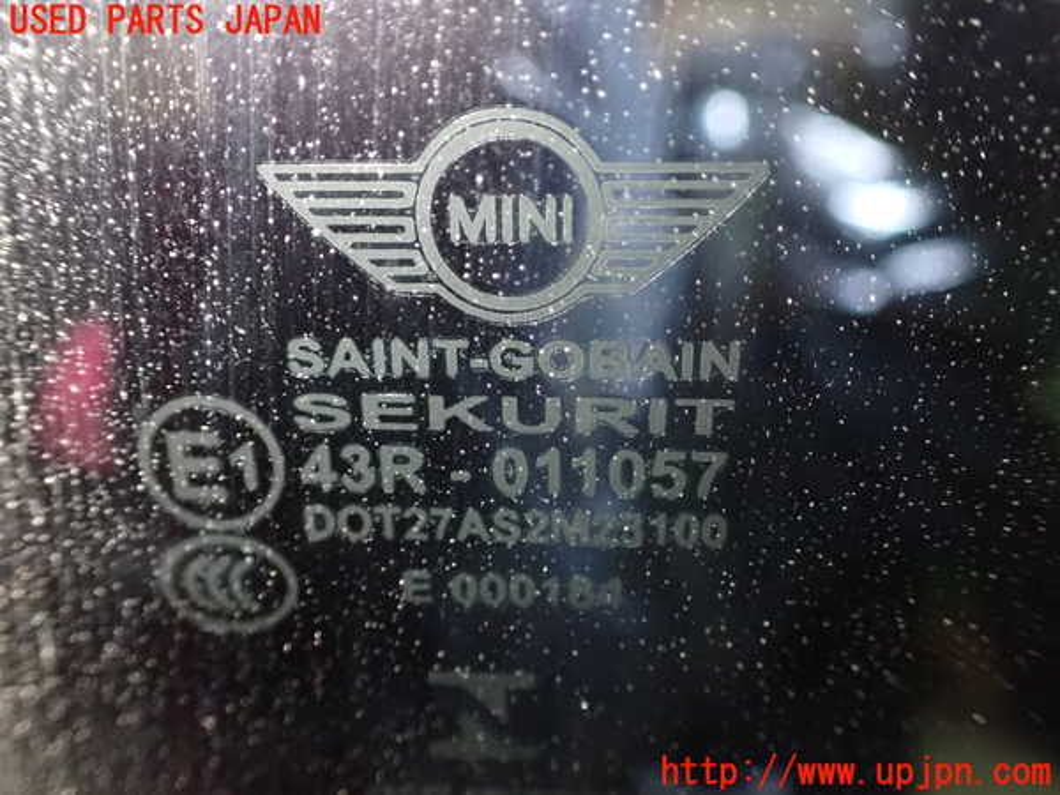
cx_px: 530
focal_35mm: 30
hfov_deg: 60.0
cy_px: 398
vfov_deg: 46.8
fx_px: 919
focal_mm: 5.4
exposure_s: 1/30
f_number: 2.3
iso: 1600
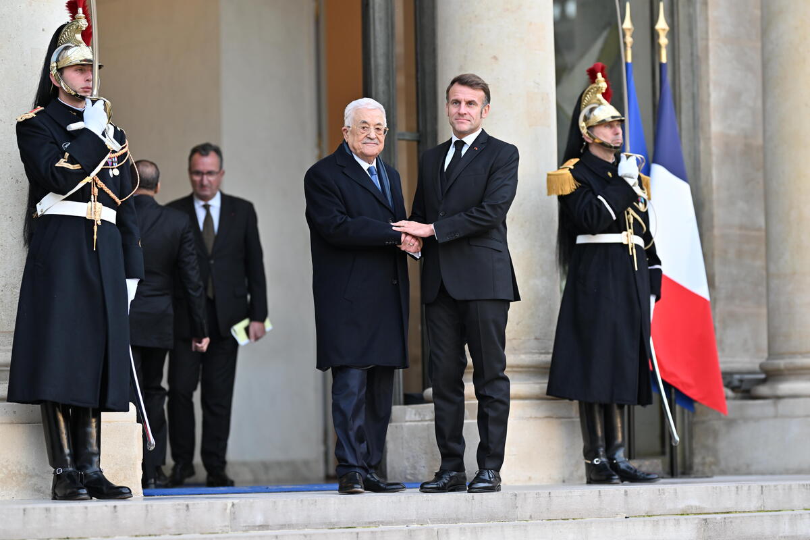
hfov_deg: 15.2
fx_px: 3037
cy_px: 270
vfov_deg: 10.2
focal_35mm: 135
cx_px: 405
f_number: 1.8
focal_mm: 135
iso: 500
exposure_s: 1/1000
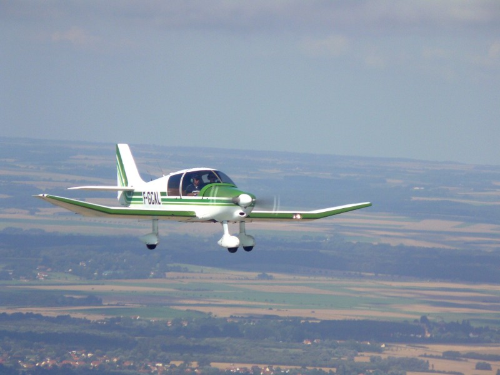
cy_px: 188
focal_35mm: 432
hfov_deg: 4.6
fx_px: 6240
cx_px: 250
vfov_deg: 3.4
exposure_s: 1/500
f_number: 5.6
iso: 100
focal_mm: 72
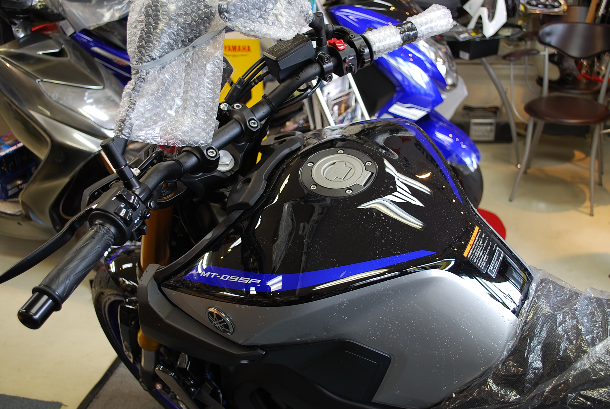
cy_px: 204
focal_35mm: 36
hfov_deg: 53.1
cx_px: 305
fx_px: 611
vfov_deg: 37.0
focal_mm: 24
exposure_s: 1/8
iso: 100
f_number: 4.2
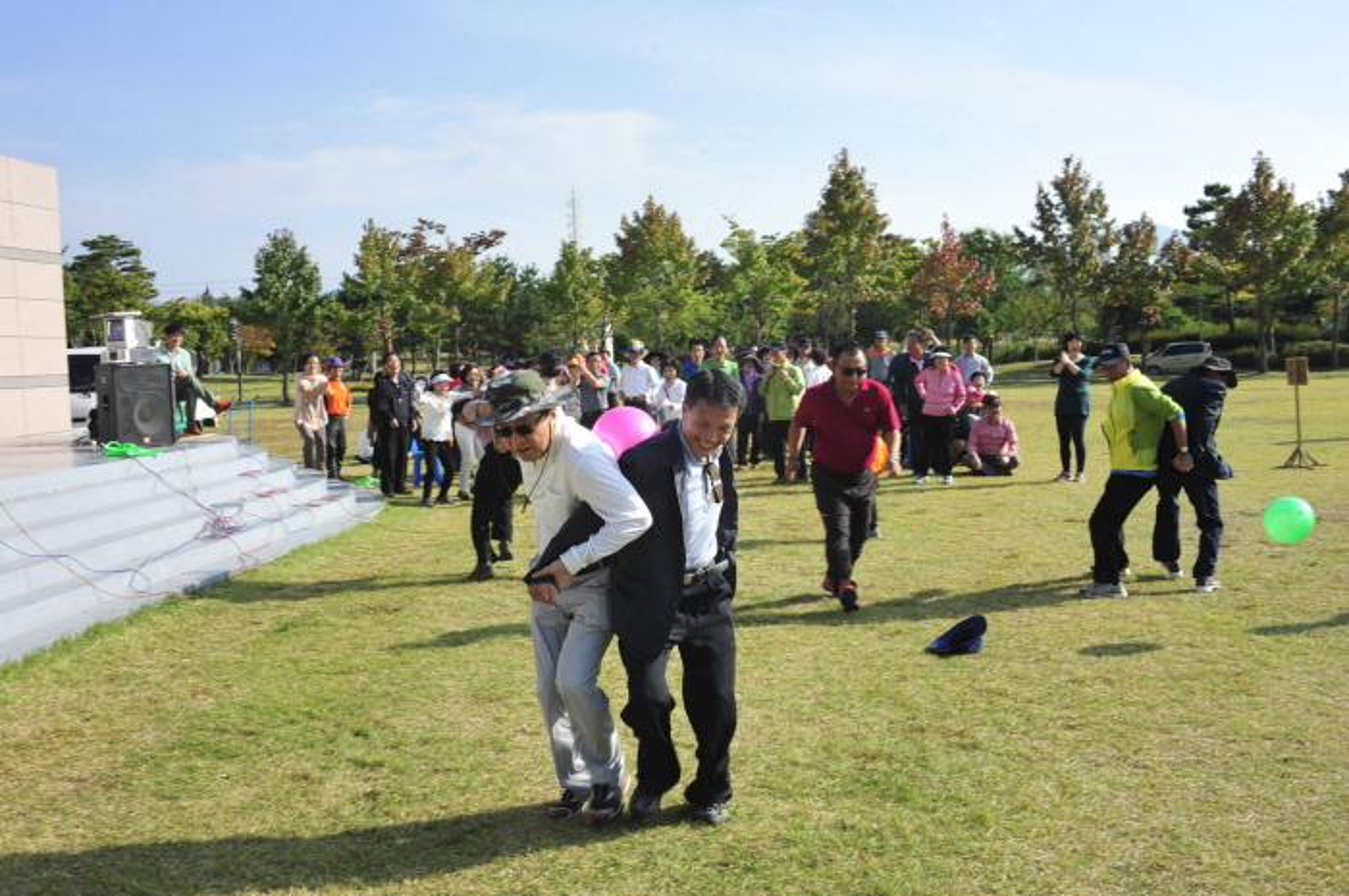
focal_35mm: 35
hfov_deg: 54.5
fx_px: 1310
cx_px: 674
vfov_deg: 37.8
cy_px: 448
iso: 200
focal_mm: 35
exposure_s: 1/125
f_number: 11
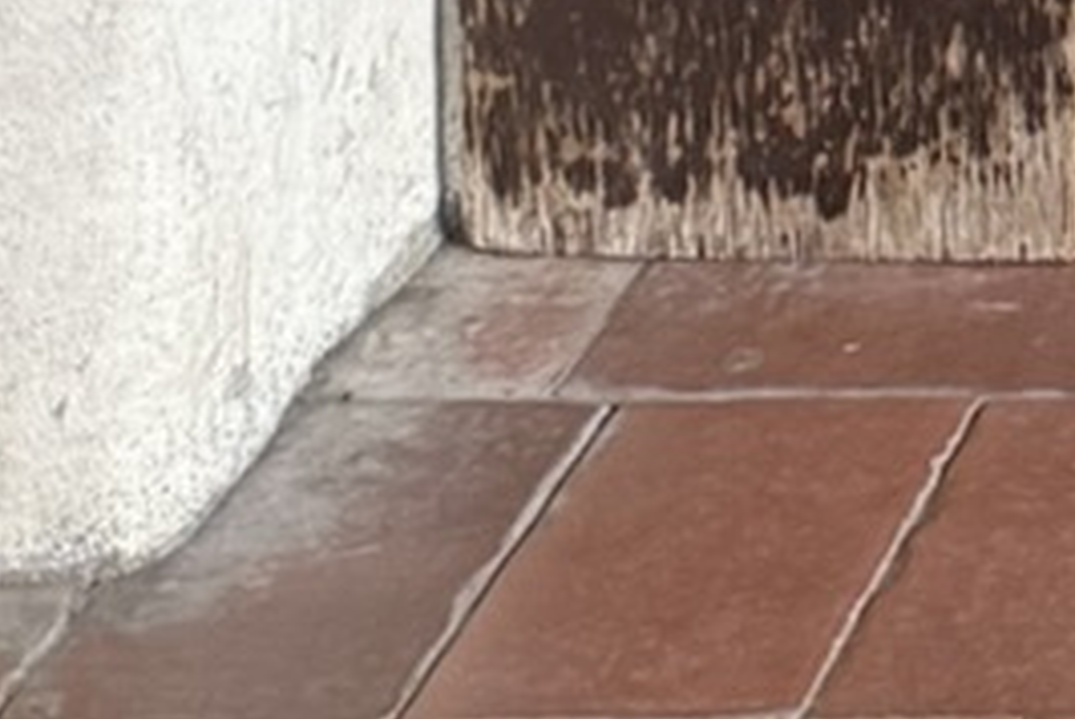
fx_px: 5740
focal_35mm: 192
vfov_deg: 5.6
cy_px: -2706
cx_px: 2833
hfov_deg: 9.2
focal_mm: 6.76
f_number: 1.78
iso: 200
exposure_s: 1/121
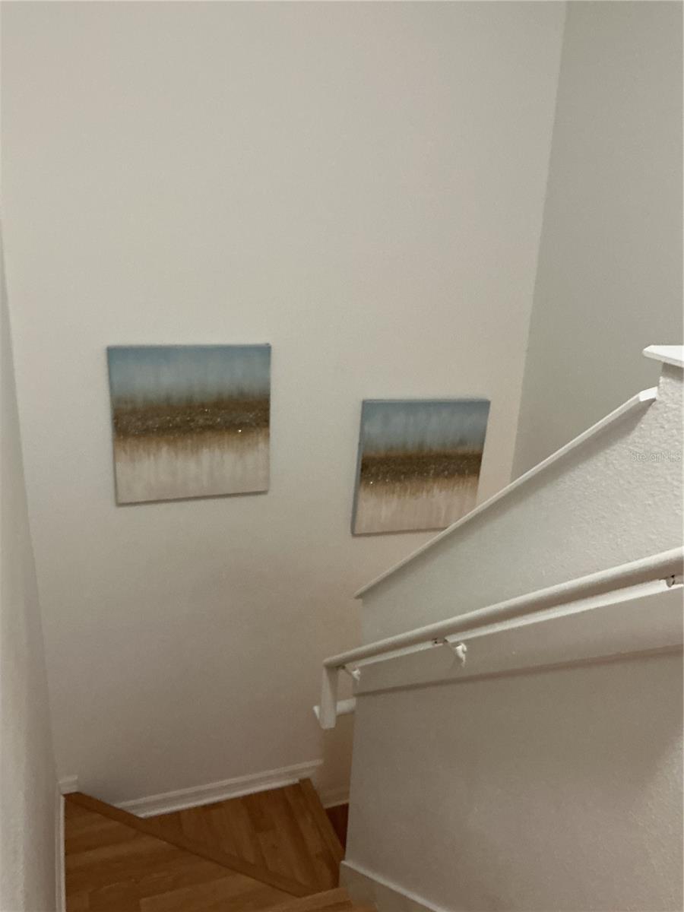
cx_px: 342
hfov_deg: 48.2
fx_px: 764
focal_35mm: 29
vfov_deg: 61.7
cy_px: 456
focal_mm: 3
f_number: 1.8
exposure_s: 1/40
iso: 250
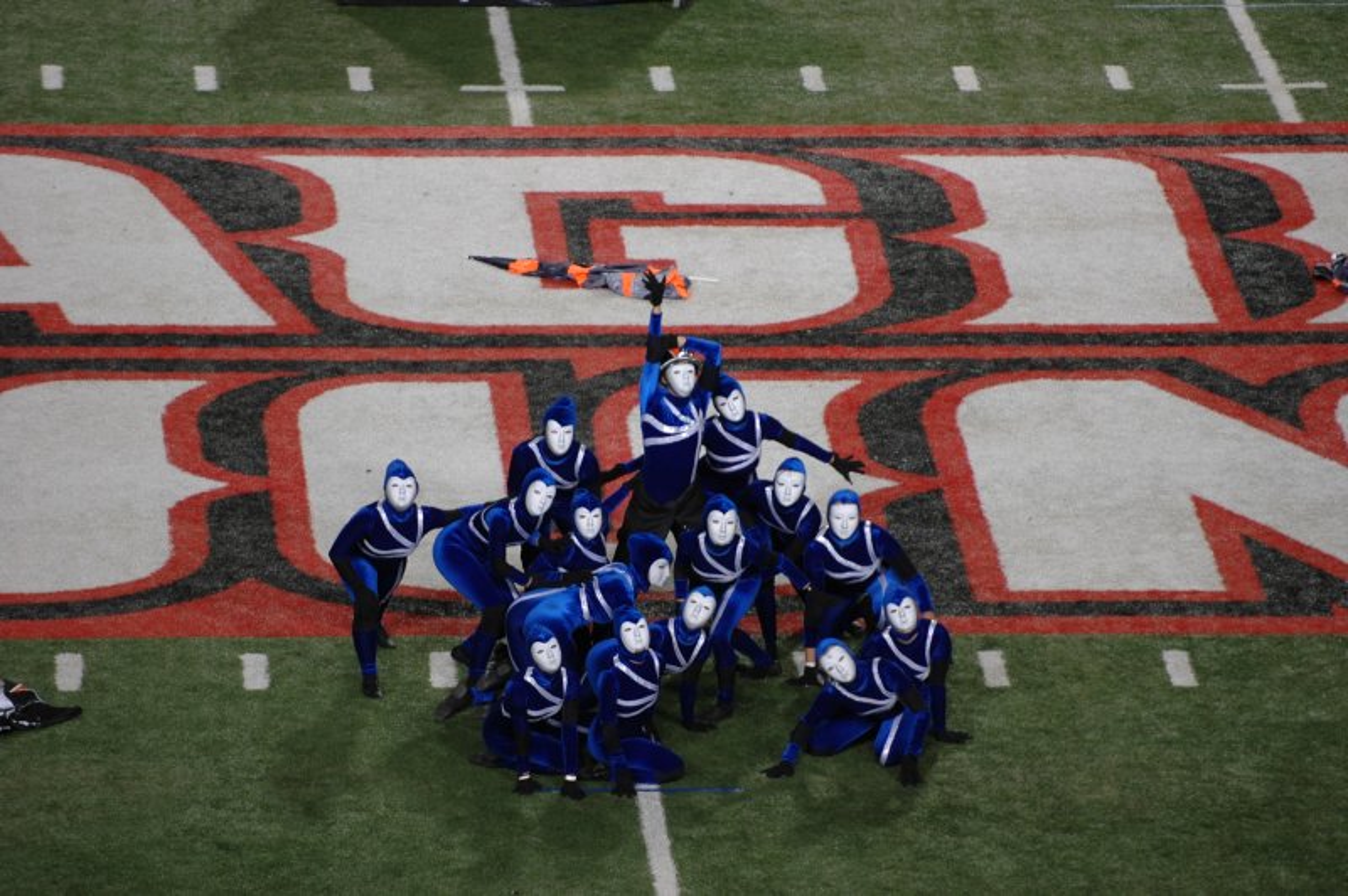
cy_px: 448
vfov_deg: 4.6
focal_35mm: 300
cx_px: 674
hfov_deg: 6.9
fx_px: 11224
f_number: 2.8
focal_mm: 200
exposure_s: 1/60
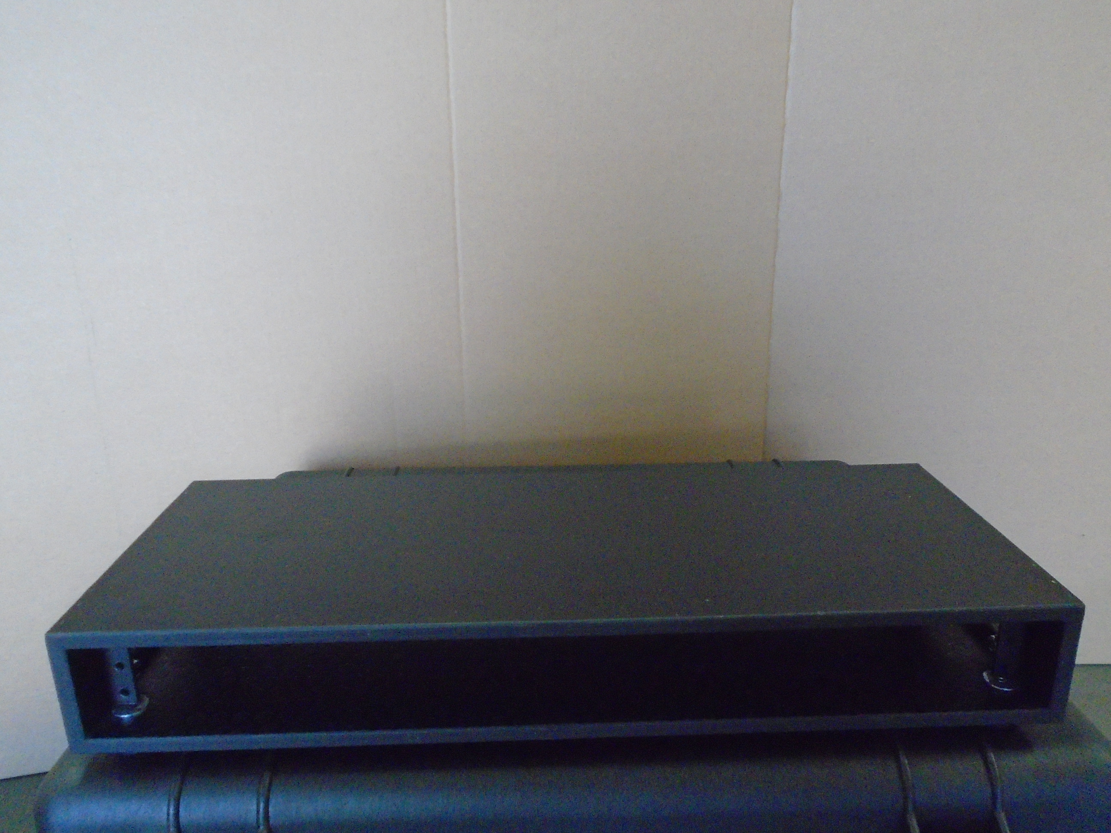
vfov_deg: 53.1
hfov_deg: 67.3
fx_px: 834
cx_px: 556
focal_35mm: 26
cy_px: 416
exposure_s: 1/80
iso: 800
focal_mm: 4.6
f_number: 3.2
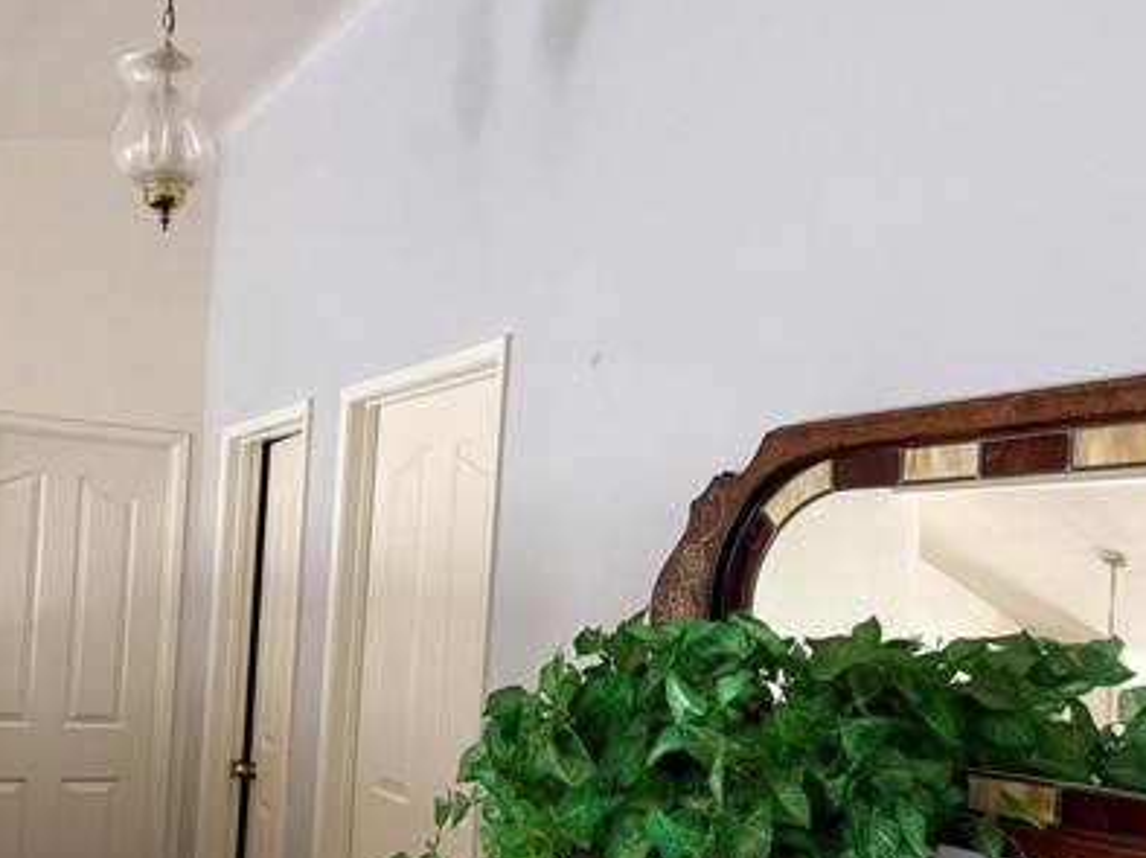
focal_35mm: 39
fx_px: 1290
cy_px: 596
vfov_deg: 36.3
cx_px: 294
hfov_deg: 46.3
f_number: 1.78
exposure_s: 1/60
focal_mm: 6.76
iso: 320
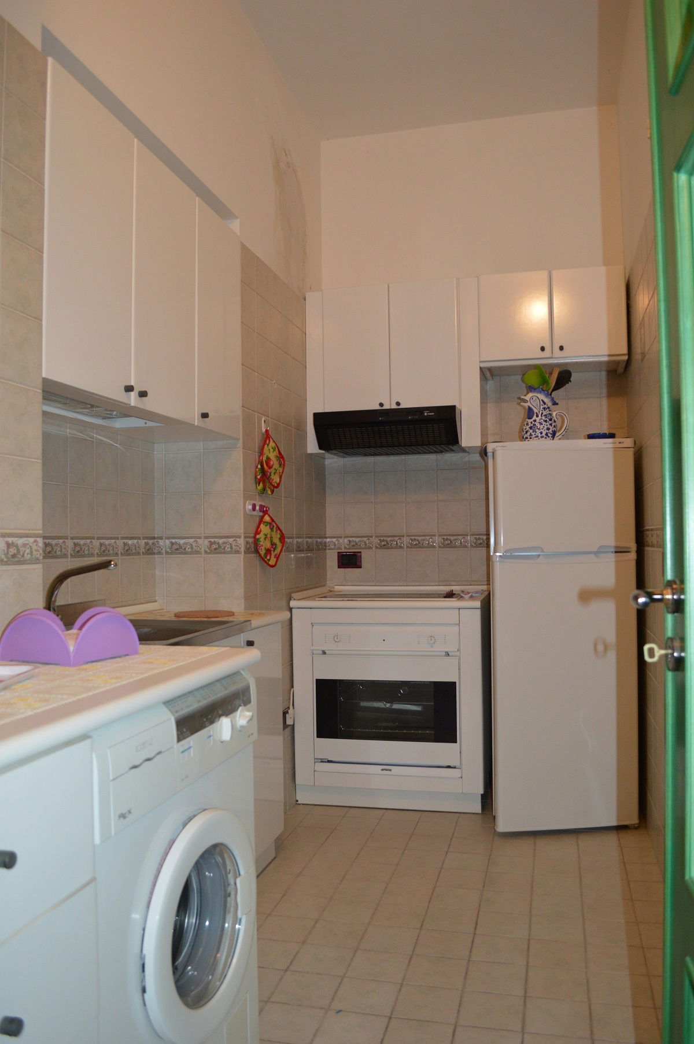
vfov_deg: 67.4
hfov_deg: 47.8
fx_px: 782
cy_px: 522
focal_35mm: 27
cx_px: 347
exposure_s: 1/60
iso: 800
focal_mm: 18
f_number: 3.5
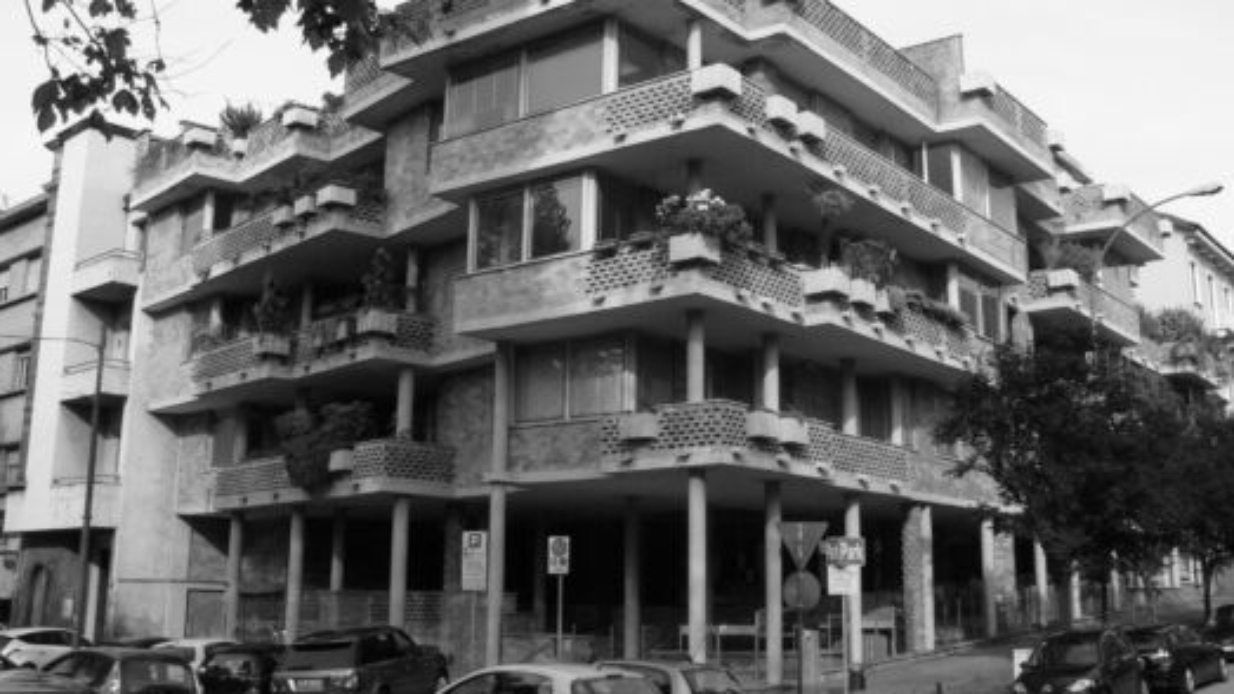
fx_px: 1309
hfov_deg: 50.5
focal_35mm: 40
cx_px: 619
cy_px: 264
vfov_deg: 29.6
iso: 200
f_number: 5.6
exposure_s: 1/500
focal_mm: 6
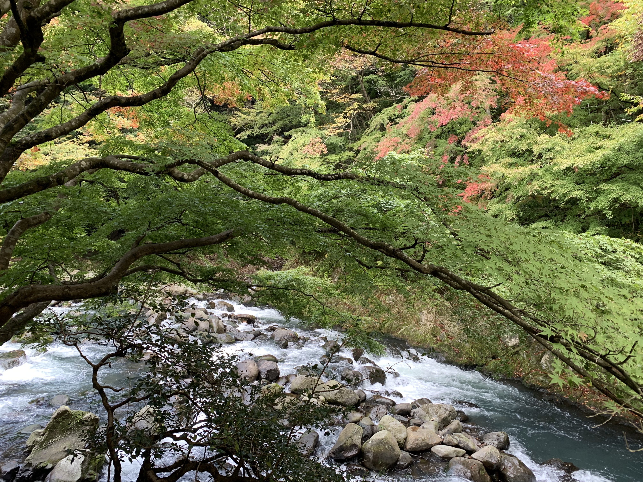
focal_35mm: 26
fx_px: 483
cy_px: 241
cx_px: 322
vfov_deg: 53.1
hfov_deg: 67.3
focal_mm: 4.25
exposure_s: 1/65
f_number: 1.8
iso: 100
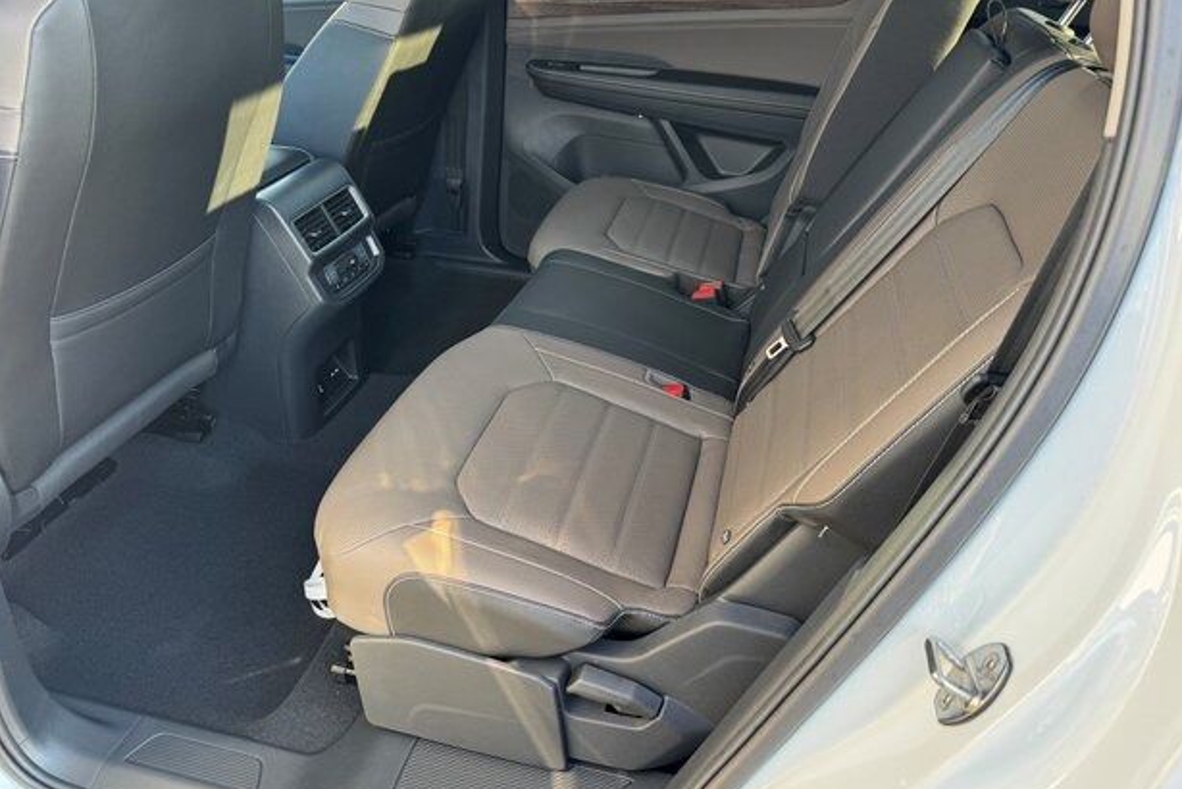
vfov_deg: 49.6
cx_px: 601
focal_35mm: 26
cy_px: 368
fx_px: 854
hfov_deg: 69.4
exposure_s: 1/127
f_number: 1.78
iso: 100
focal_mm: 6.76
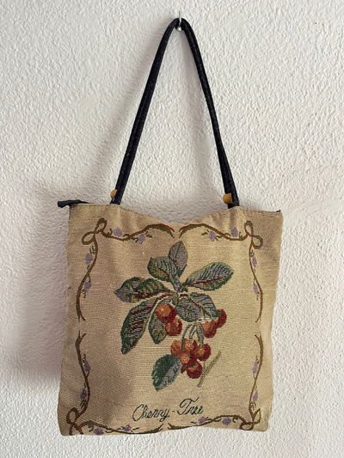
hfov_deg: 53.1
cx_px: 172
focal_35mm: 26
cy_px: 229
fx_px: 344
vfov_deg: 67.3
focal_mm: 5.1
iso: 500
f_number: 1.6
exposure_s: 1/54
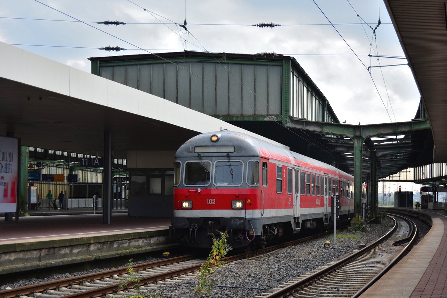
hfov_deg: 29.2
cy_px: 149
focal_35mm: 69
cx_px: 224
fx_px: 857
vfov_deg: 19.7
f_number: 5.3
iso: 320
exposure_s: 1/640
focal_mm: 46
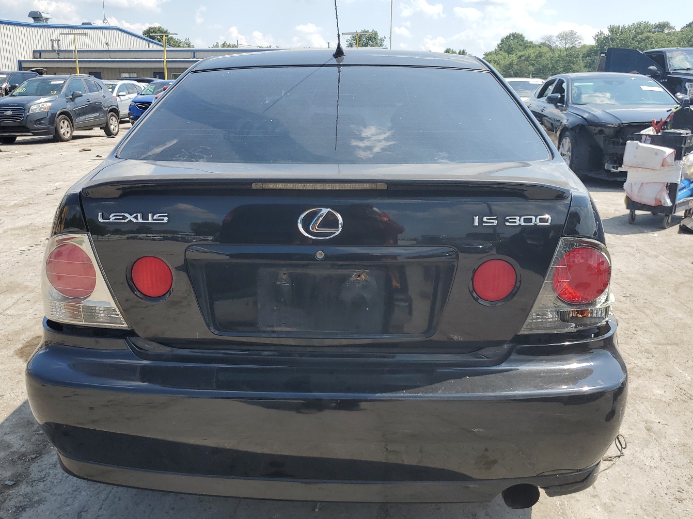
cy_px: 281
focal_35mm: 31
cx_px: 332
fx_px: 620
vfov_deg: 45.4
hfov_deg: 58.3
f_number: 1.5
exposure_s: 1/2000
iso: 50
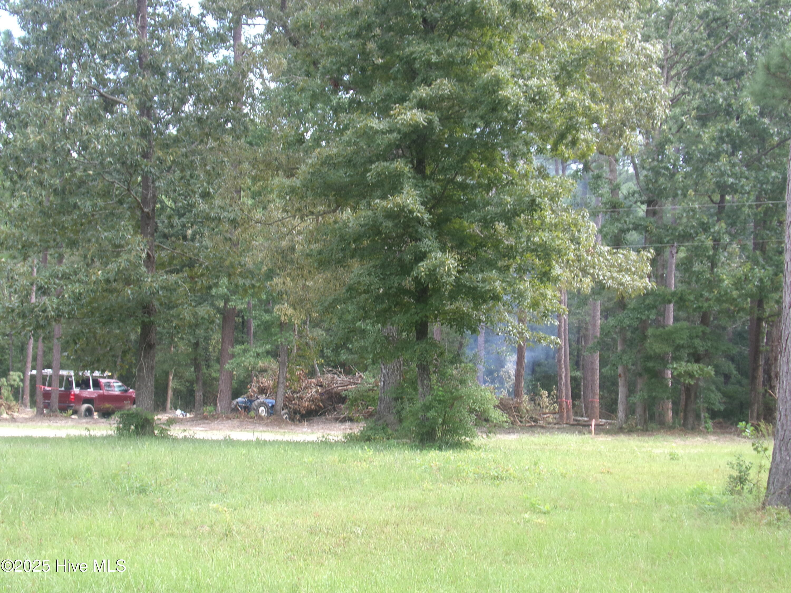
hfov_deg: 28.2
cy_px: 296
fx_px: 1577
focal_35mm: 69
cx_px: 396
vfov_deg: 21.3
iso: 100
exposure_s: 1/70
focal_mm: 12.3
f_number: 4.7
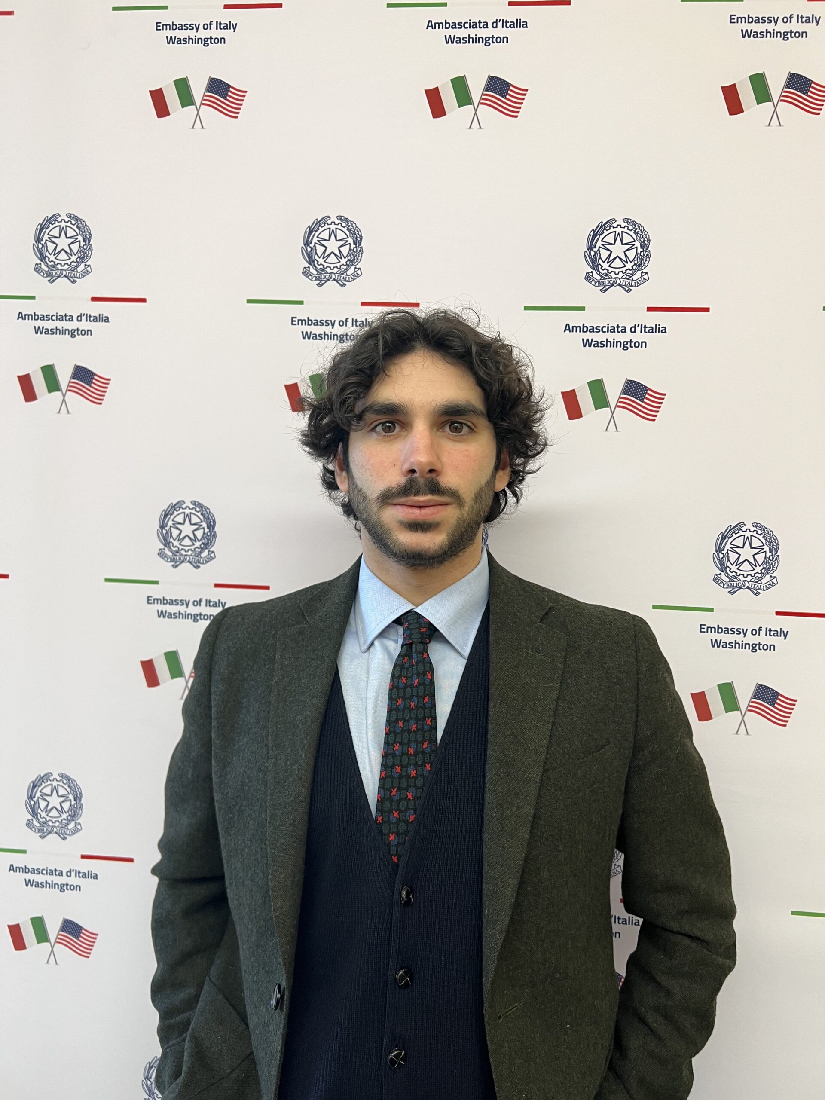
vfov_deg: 67.3
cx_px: 412
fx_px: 826
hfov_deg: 53.1
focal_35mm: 26
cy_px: 550
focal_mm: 5.7
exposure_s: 1/60
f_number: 1.5
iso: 100
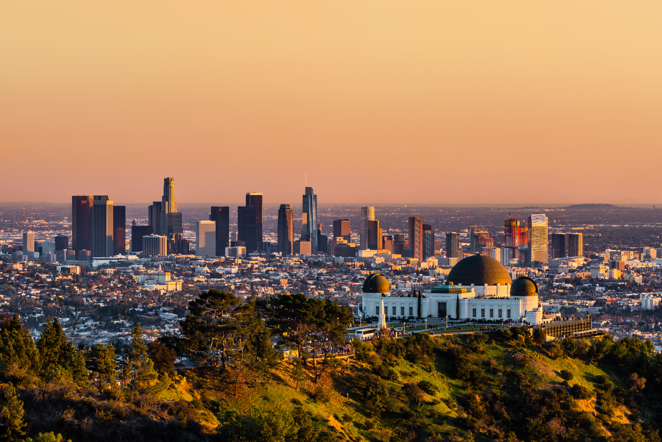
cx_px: 331
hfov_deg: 14.4
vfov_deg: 9.7
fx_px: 2611
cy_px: 221
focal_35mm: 142
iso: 100
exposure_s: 1/30
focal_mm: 95
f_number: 9
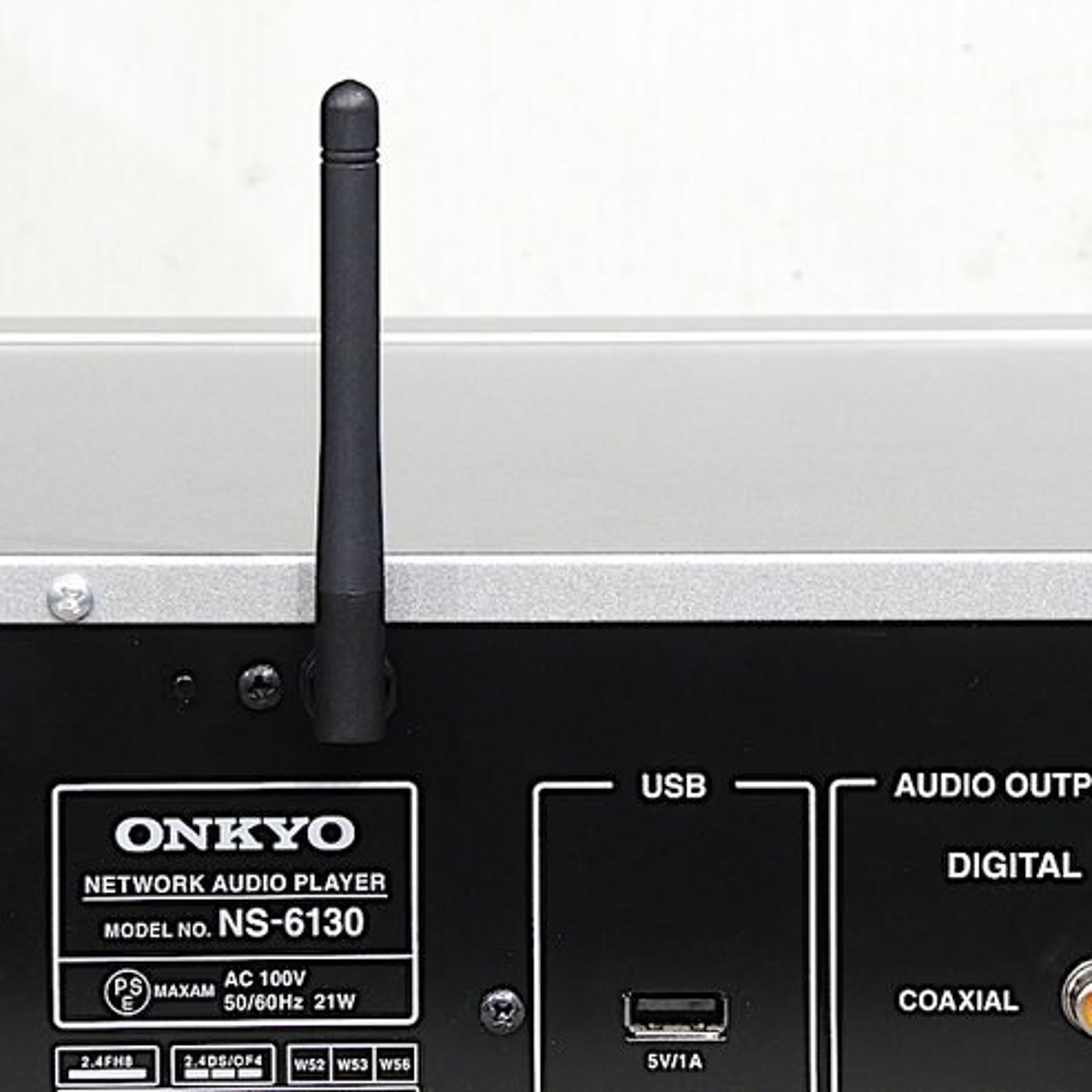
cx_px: 514
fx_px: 9279
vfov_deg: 6.7
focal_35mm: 260
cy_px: 594
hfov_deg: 6.7
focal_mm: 27.1
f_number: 5.4
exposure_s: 1/4
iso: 200
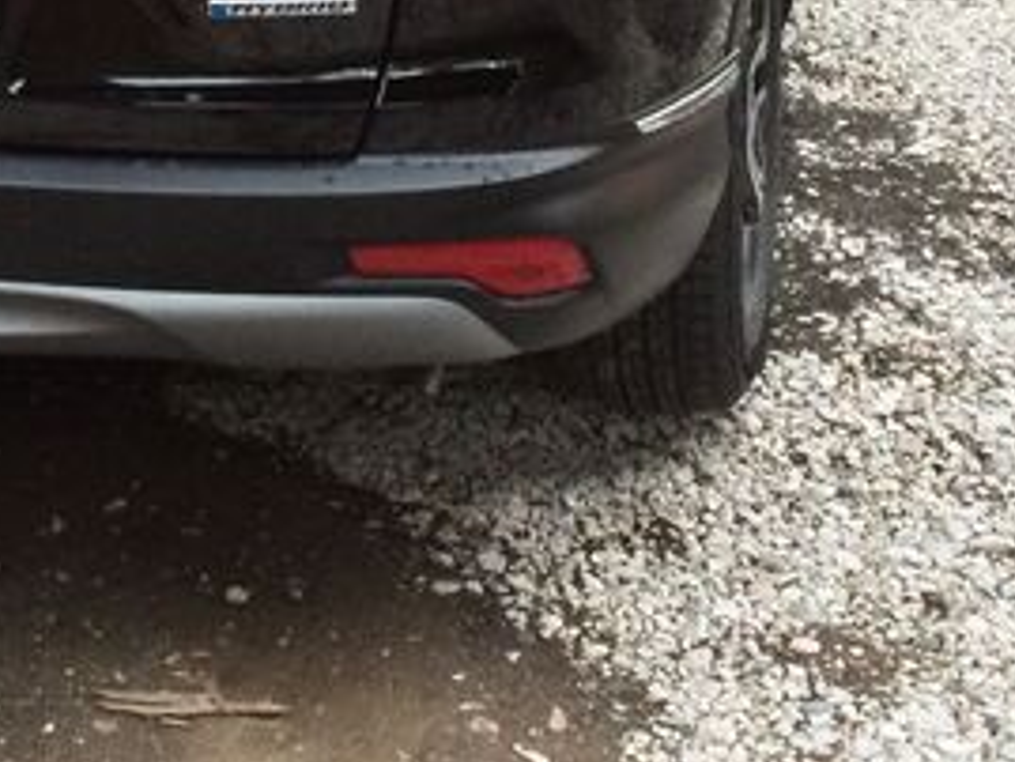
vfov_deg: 15.4
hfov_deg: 20.9
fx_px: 2699
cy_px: -187
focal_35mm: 92
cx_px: 132
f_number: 2.2
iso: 320
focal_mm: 4.15
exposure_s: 1/33
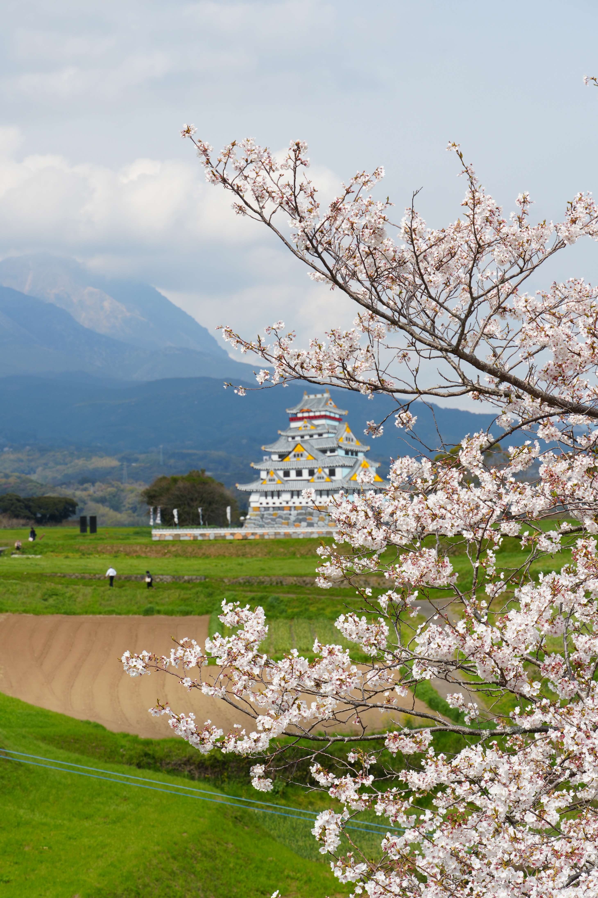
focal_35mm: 112
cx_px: 299
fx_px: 2805
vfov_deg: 18.2
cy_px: 449
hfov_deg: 12.2
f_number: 9
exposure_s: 1/200
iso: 100
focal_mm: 75
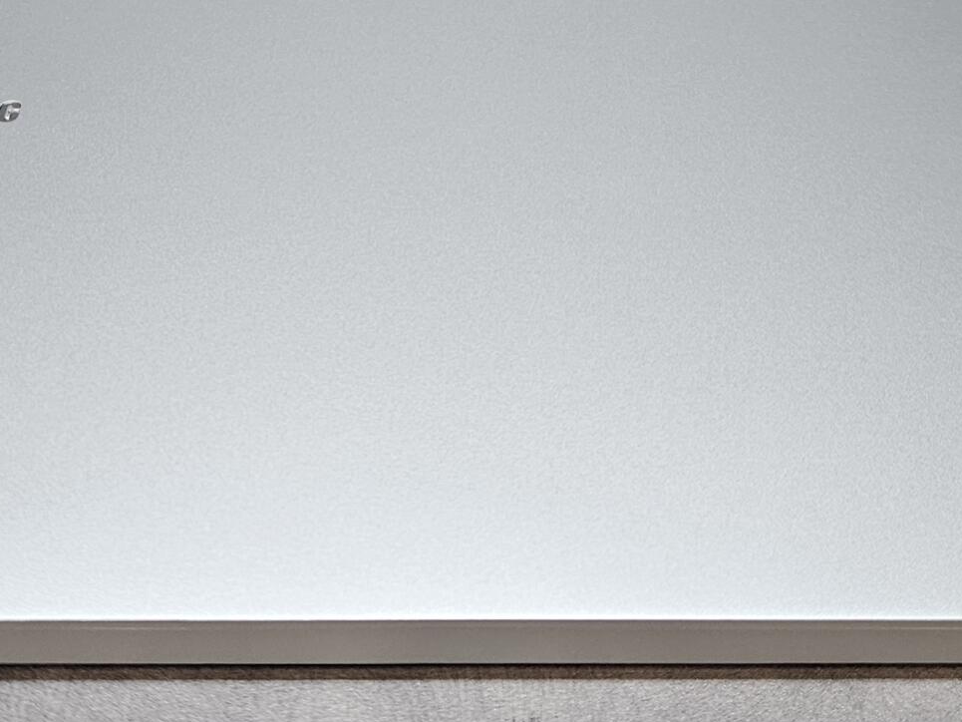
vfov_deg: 22.3
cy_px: -128
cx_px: 534
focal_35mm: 61
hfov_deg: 31.7
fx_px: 1695
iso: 160
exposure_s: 1/180
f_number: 1.8
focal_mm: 5.4
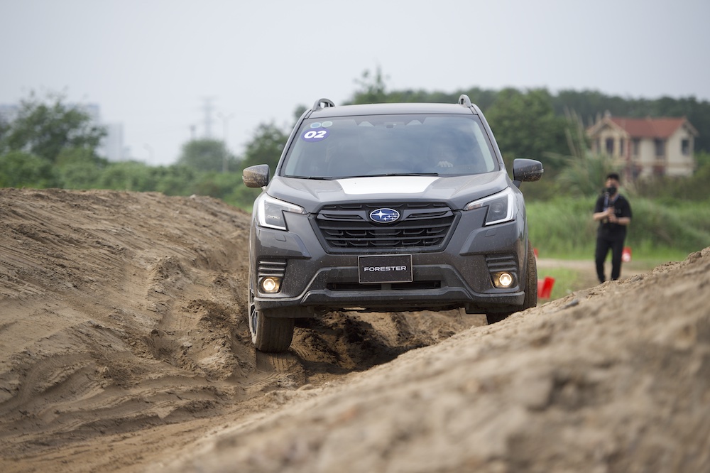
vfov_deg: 9.5
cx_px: 355
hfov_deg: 14.2
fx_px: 2859
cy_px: 236
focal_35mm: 145
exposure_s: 1/1600
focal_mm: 145
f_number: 3.2
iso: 250
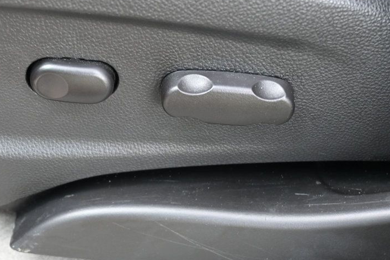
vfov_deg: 19.0
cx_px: 116
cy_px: 101
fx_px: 777
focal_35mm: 72
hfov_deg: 27.9
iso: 450
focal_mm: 33
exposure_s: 1/50
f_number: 5
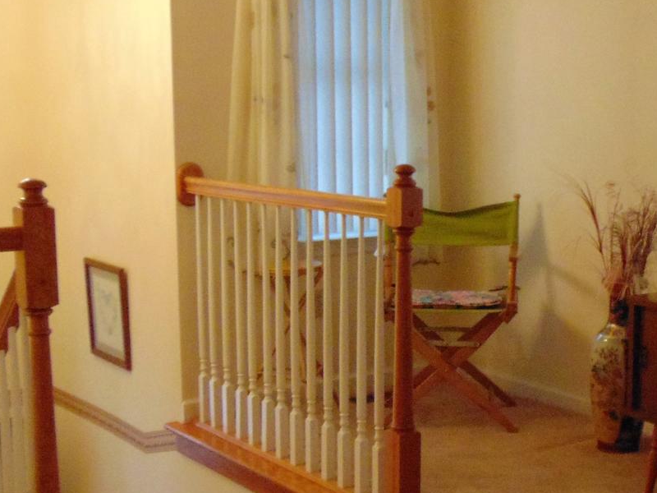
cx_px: 495
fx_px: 1215
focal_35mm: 64
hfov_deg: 29.8
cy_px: 280
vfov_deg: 22.9
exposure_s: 1/40
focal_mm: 4.5
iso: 400
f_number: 3
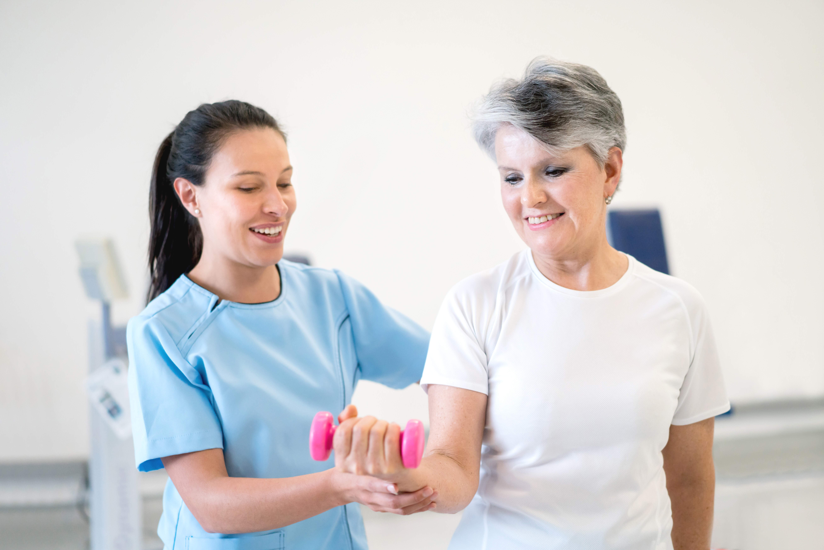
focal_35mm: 55
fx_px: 1259
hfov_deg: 36.2
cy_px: 275
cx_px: 412
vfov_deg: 24.6
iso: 1600
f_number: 2
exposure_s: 1/1000
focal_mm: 55
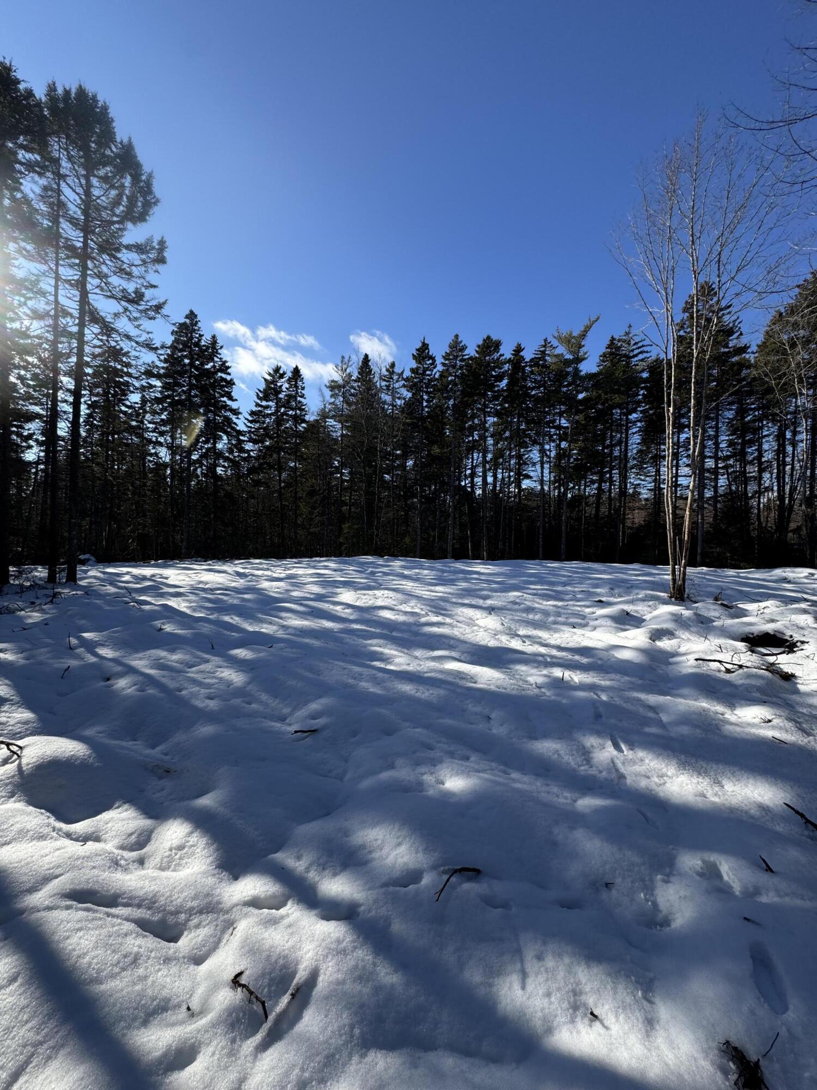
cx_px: 408
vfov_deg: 102.1
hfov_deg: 85.7
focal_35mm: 14
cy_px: 545
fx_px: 441
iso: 50
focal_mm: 2.22
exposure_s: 1/1449
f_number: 2.2
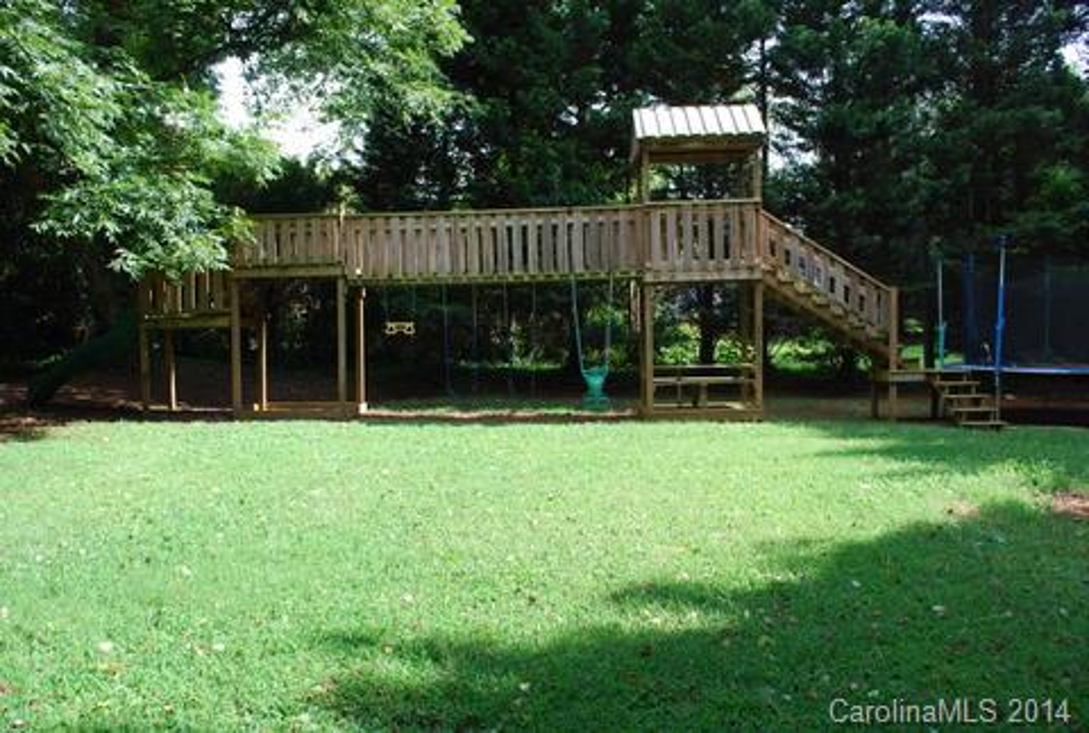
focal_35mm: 27
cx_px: 544
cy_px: 366
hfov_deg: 67.2
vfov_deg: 48.2
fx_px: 819
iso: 200
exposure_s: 1/160
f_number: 6.3
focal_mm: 18
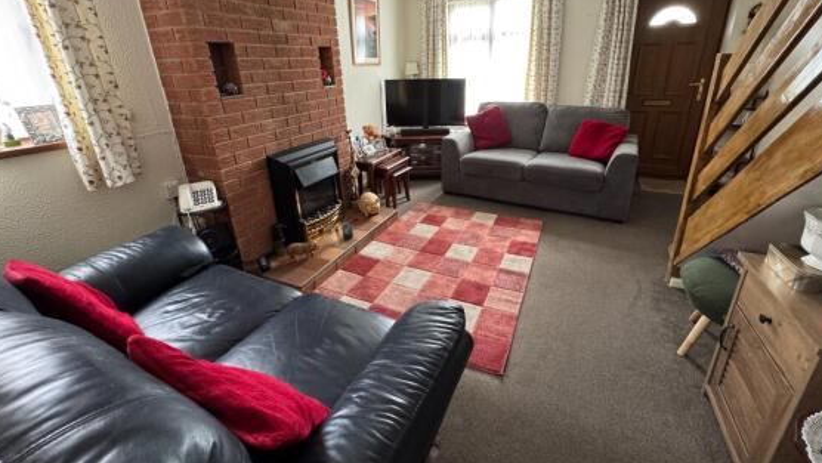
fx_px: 349
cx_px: 422
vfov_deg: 66.5
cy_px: 186
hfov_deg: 99.3
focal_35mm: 16
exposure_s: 1/60
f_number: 2.2
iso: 640
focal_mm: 2.22
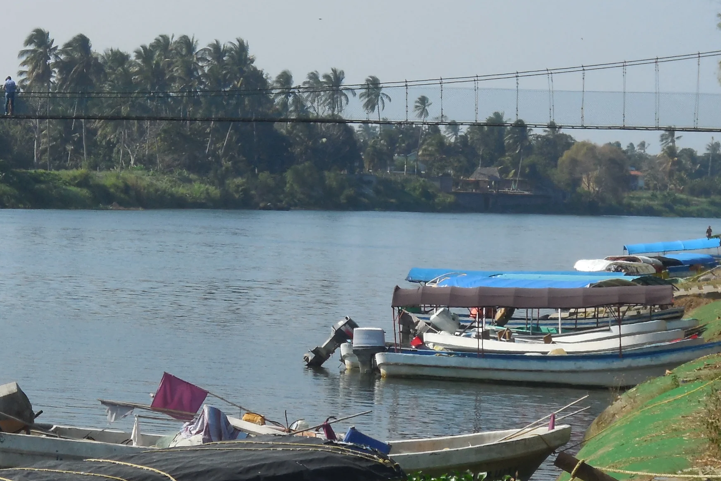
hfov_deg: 12.9
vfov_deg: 8.7
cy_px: 251
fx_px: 3164
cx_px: 129
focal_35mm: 158
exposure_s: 1/400
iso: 125
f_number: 6.6
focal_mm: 14.5
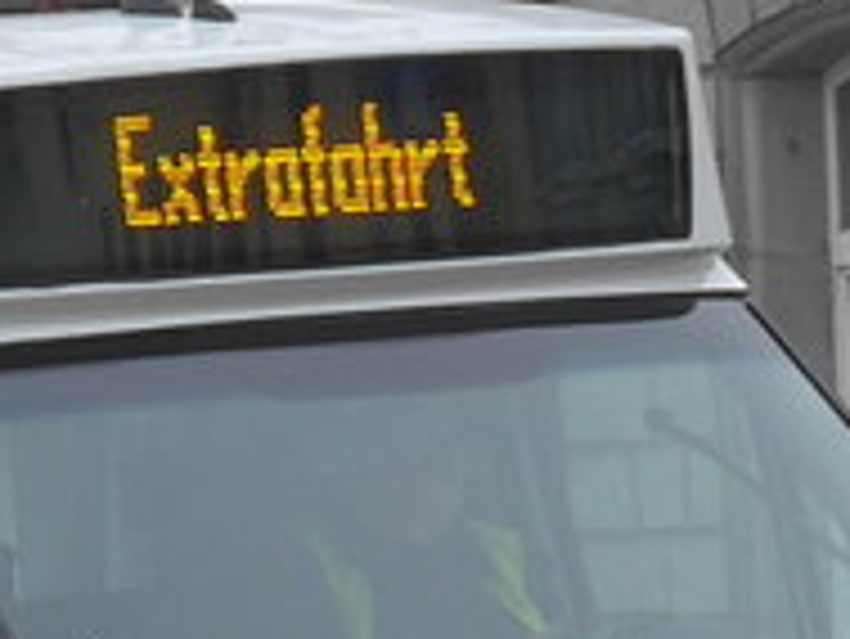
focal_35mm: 698
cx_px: 535
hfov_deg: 2.8
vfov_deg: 2.1
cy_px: 495
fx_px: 17150
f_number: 4.9
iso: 125
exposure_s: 1/80
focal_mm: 21.6
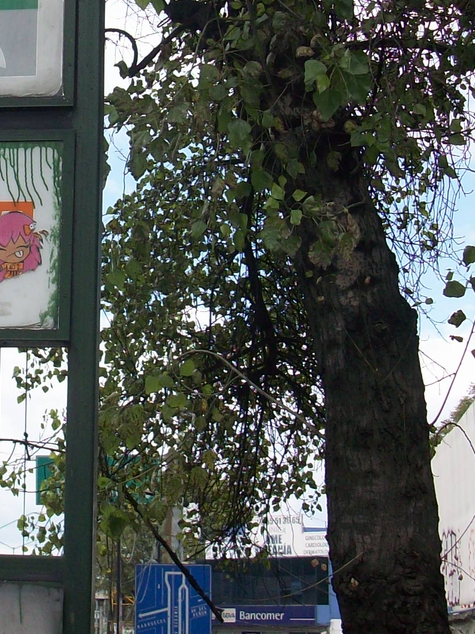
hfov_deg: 16.8
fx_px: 1573
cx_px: -3
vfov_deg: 22.4
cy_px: 120
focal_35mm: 86
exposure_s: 1/520
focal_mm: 5.7
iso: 64
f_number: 2.8
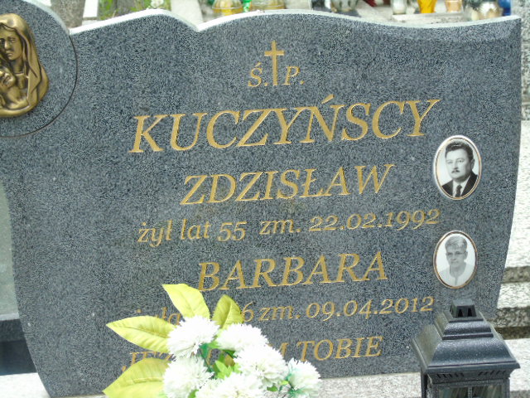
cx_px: 265
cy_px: 199
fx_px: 1654
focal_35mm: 108
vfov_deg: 13.7
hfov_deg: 18.2
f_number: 4.4
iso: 80
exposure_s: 1/100
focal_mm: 19
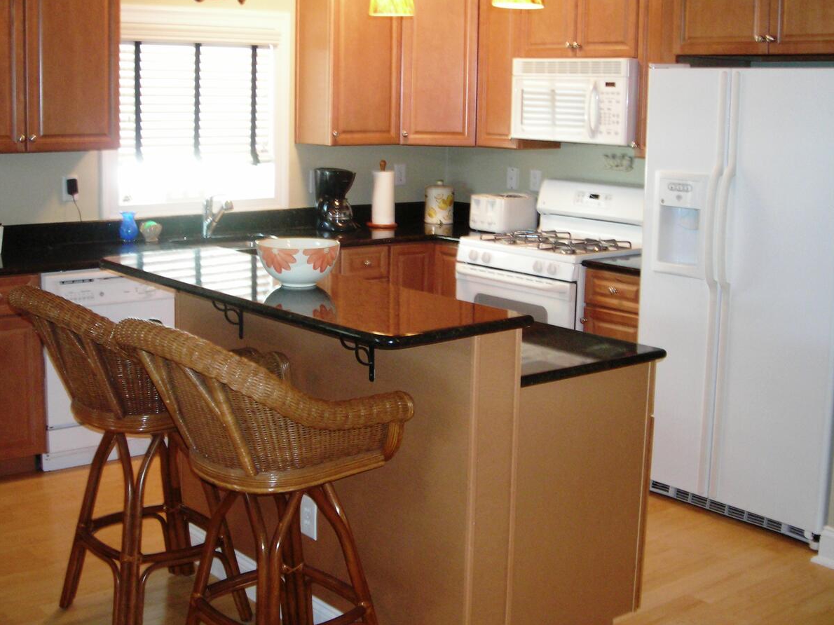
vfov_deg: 31.4
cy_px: 253
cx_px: 369
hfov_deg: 41.2
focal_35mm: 46
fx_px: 1108
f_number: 3.2
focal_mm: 6.3
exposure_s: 1/7.6
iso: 200
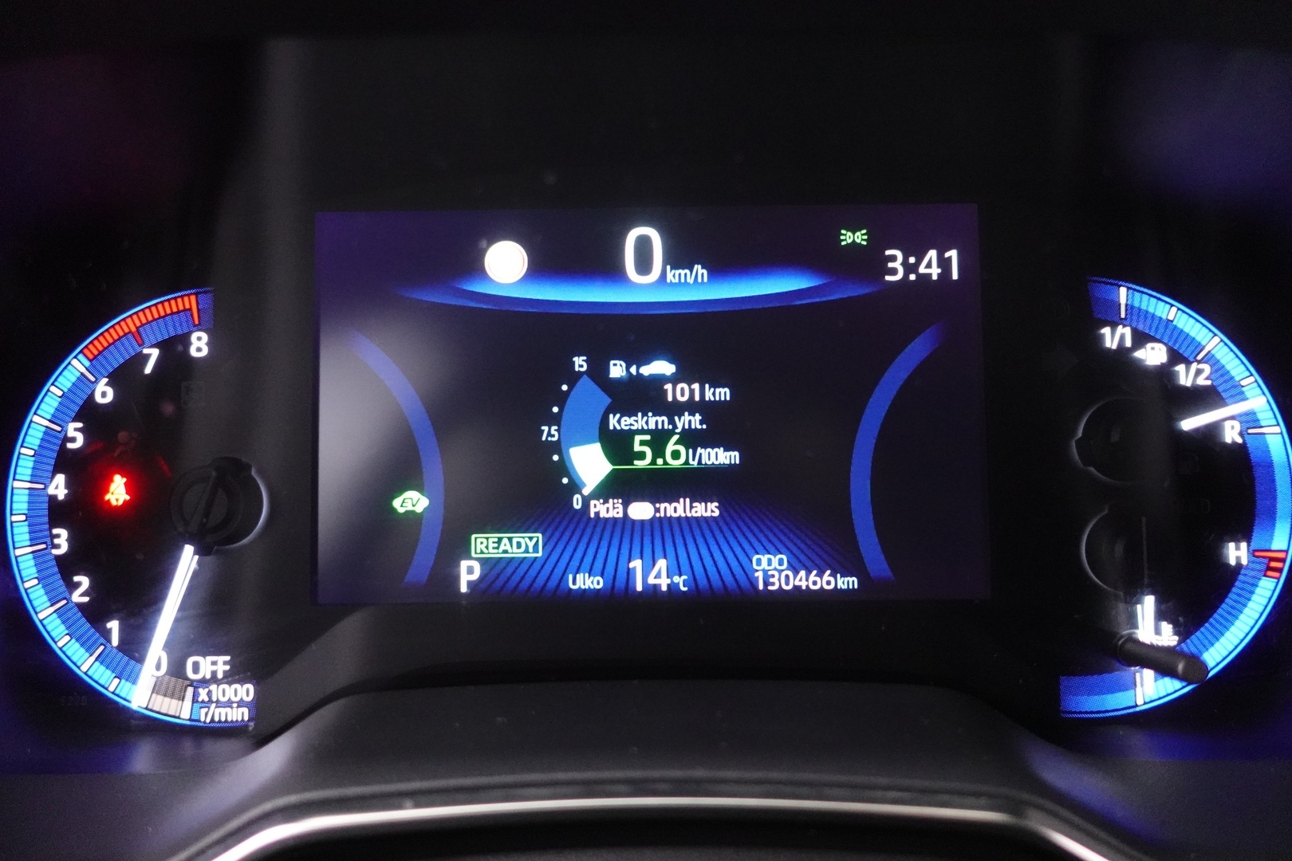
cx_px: 646
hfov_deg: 73.7
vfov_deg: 53.1
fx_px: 861
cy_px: 430
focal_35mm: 24
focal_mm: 9.4
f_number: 1.8
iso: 3200
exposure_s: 1/25
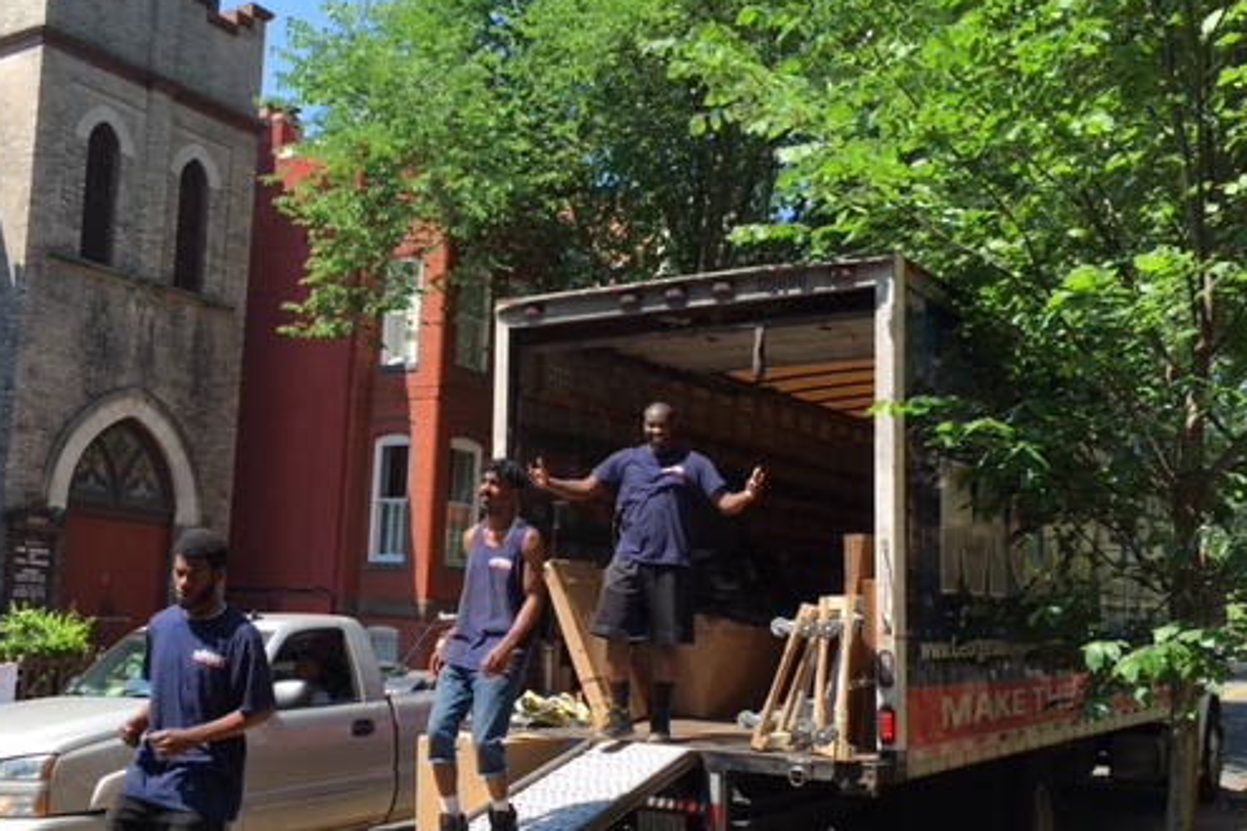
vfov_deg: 34.1
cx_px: 529
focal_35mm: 39
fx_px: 1351
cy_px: 489
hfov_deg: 49.4
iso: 25
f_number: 2.2
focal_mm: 4.15
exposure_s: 1/565
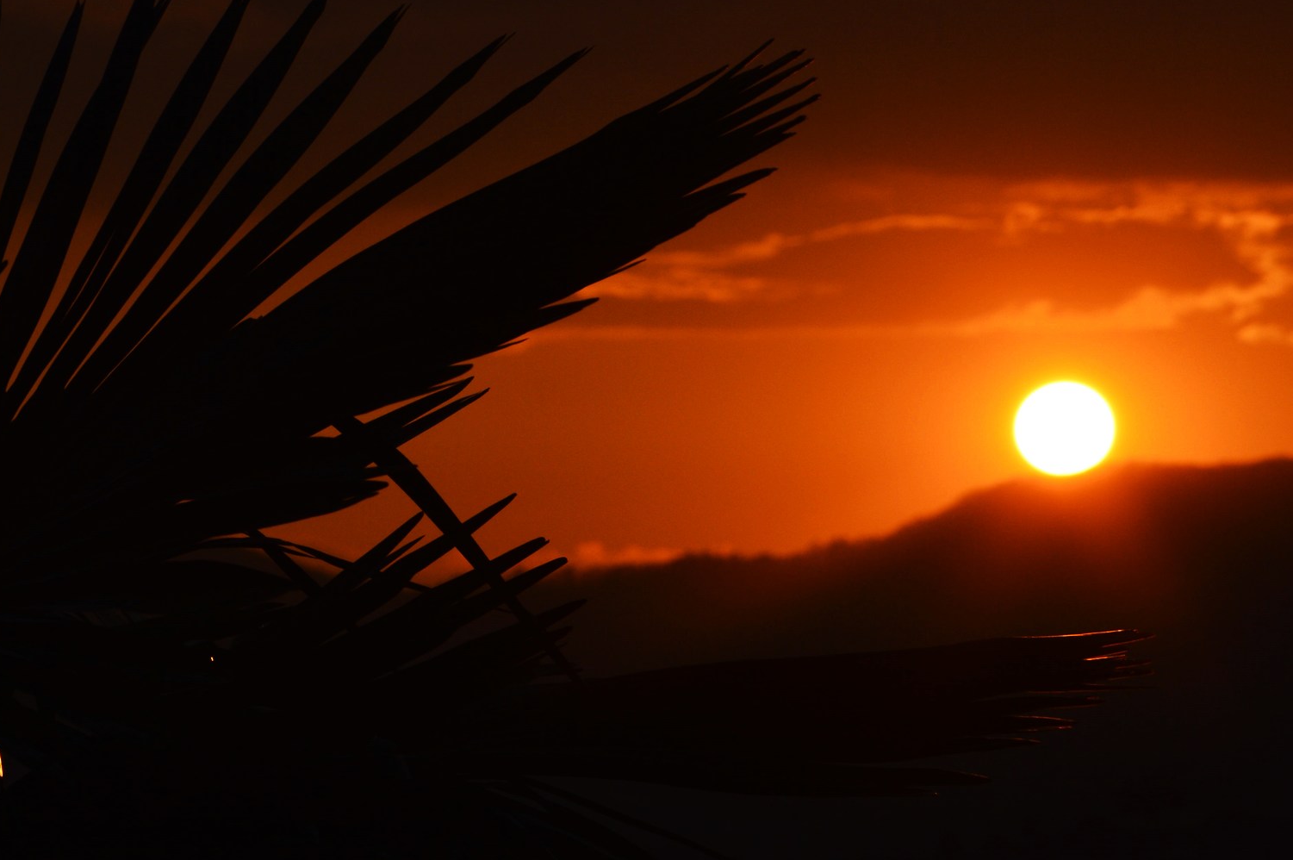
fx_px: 9036
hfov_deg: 8.2
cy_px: 446
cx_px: 457
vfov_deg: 5.4
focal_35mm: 252
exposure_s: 1/640
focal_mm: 105
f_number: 11
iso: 100
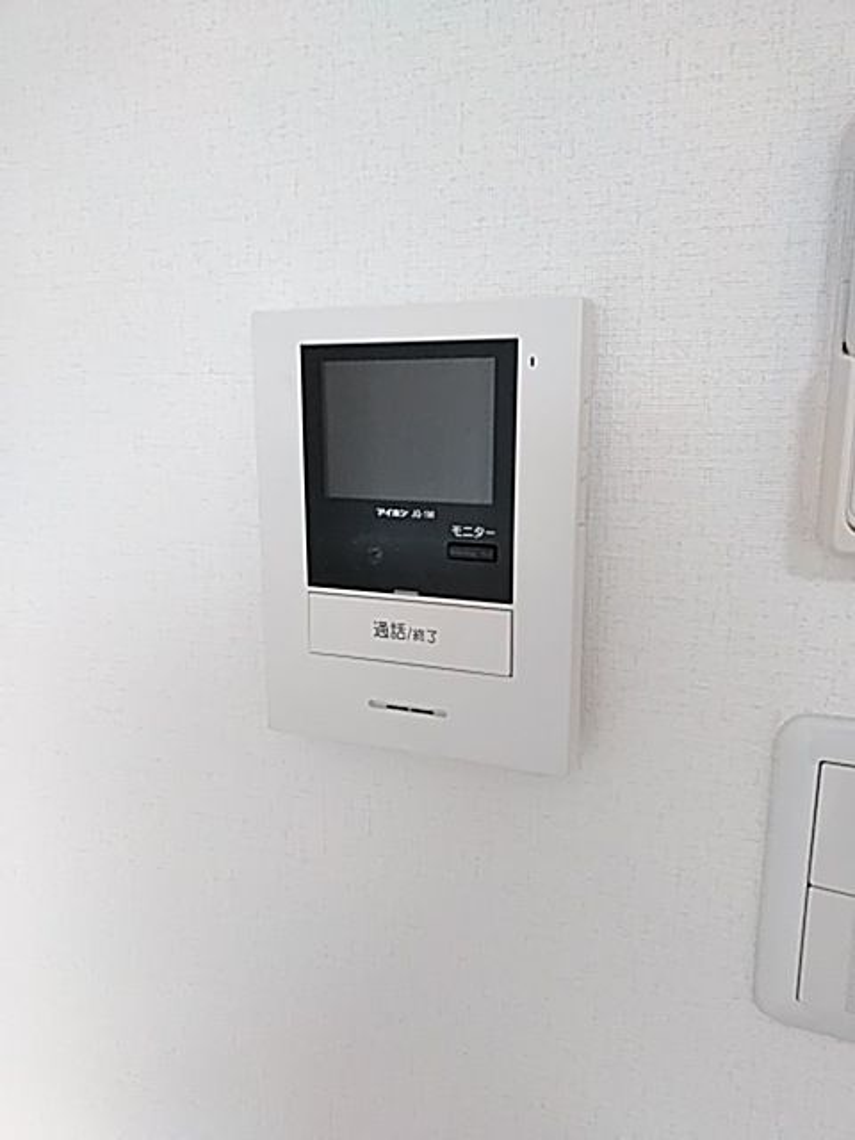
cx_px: 428
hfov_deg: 51.4
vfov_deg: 65.3
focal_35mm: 27
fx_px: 889
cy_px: 570
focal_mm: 3.46
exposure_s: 1/80.6
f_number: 2.2
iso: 400
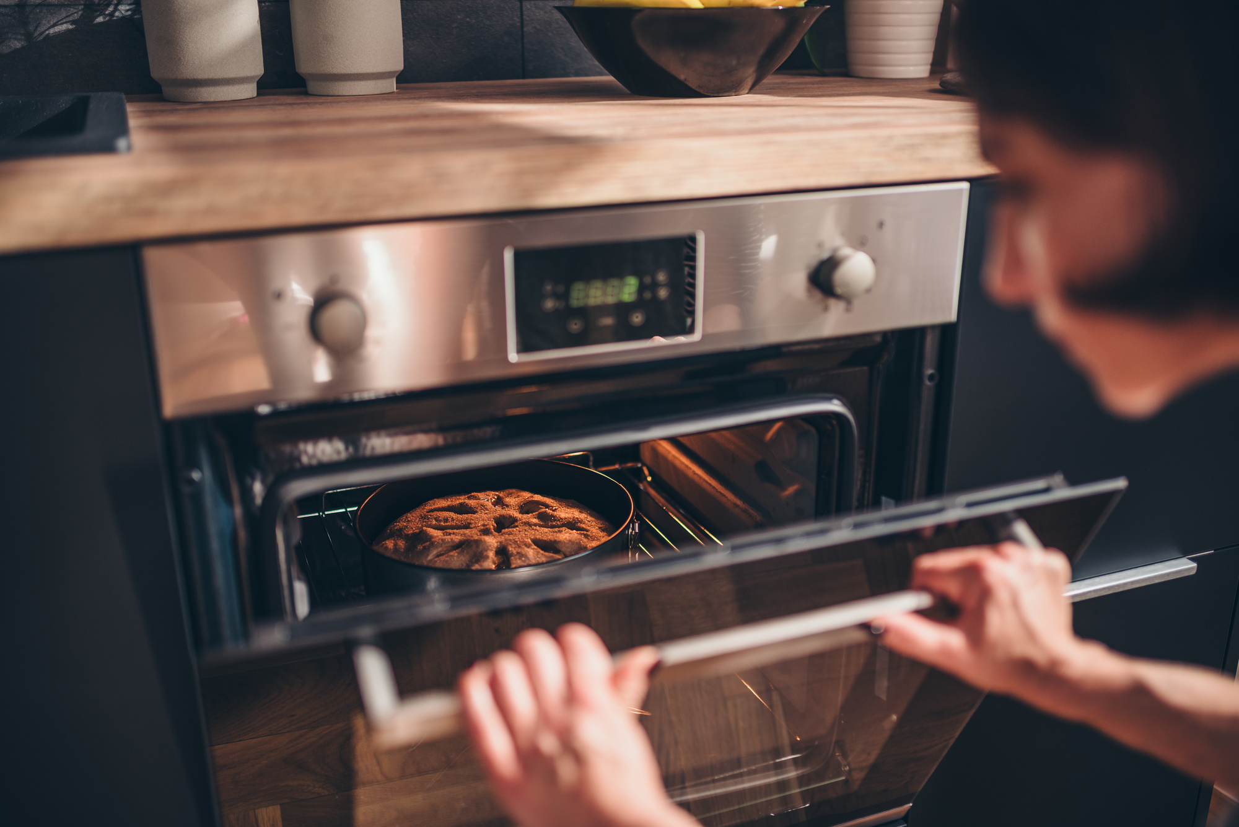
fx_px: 1205
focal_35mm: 35
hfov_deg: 54.4
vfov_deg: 37.9
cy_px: 414
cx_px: 620
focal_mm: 35
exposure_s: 1/160
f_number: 1.4
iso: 100
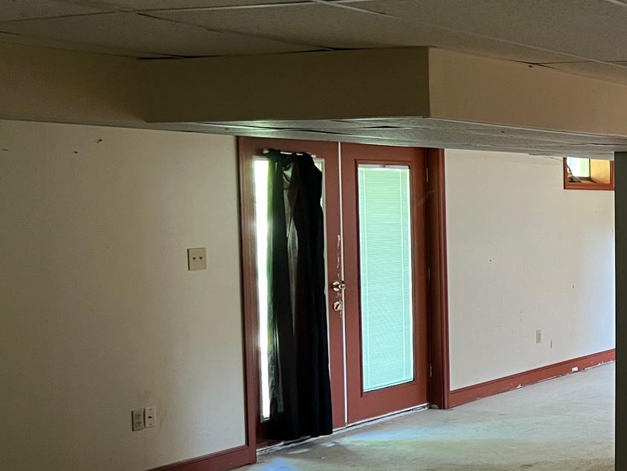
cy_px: 285
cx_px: 731
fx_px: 1123
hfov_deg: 27.8
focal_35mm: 62
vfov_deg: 23.6
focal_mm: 5.7
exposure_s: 1/60
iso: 250
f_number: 1.5
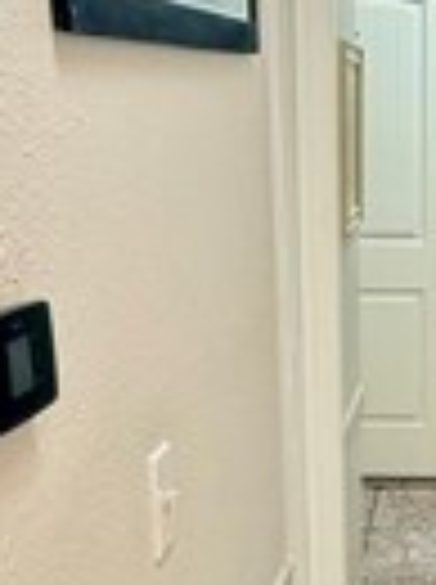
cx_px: 414
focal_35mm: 69
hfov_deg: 20.7
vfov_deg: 27.7
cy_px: 464
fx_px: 1163
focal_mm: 2.22
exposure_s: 1/60
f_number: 2.2
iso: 640
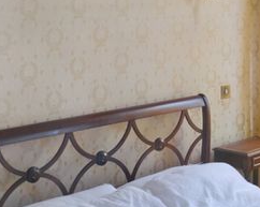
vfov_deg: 17.4
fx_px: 670
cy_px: 36
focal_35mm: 87
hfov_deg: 21.4
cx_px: 242
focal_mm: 25
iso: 400
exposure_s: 1/60
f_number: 4
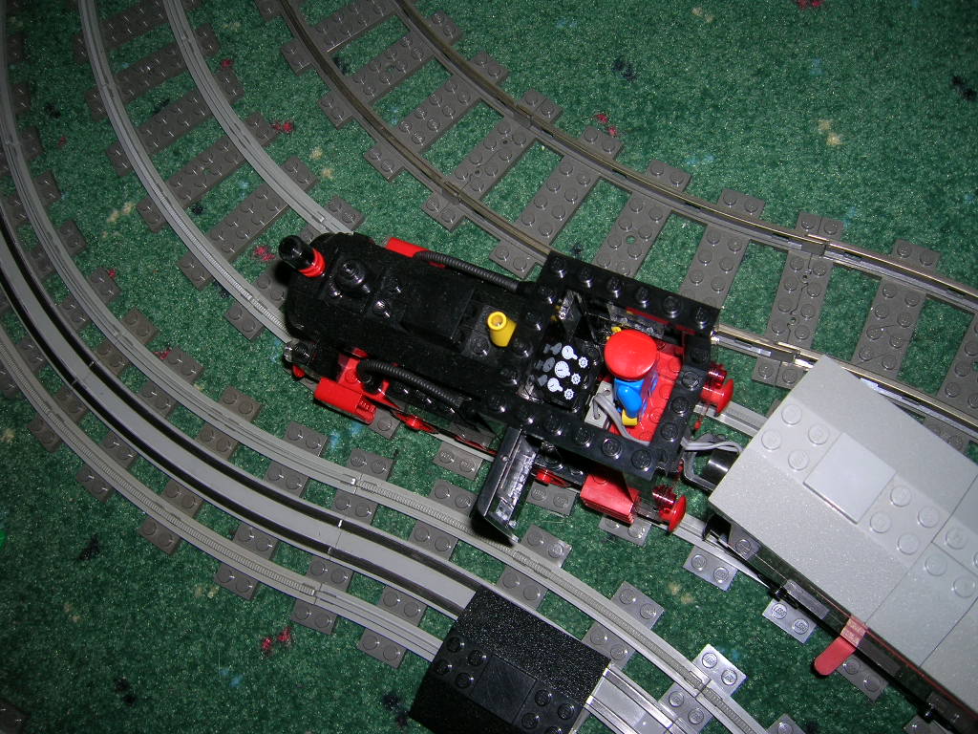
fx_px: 961
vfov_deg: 41.8
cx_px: 489
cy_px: 367
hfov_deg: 54.0
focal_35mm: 34
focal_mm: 5.7
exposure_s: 1/60.1
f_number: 2.9
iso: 50
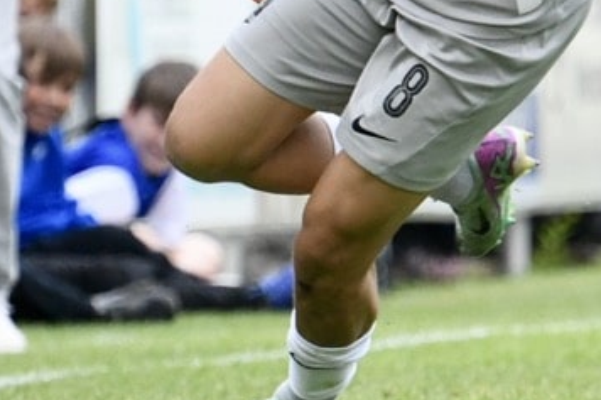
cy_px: 6
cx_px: -44
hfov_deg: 1.6
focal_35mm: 1293
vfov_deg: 1.1
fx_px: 21575
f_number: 5.6
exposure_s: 1/1600
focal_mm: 360
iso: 2000
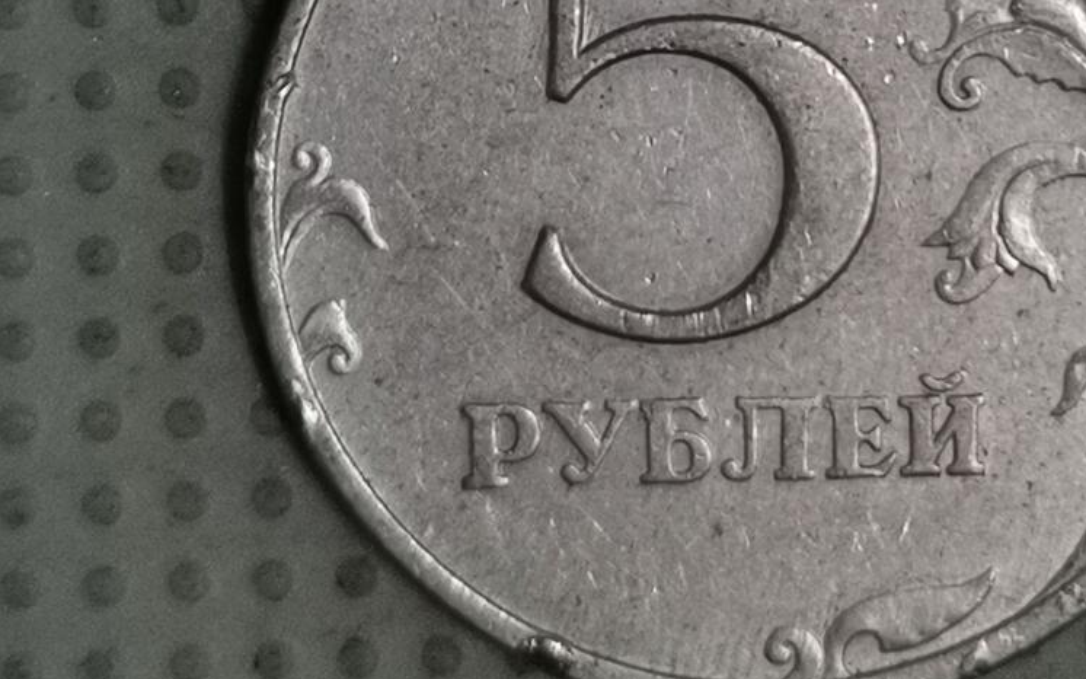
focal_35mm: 133
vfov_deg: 9.5
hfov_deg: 15.6
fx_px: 3936
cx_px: 795
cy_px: -402
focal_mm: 4.75
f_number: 1.8
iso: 250
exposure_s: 1/36
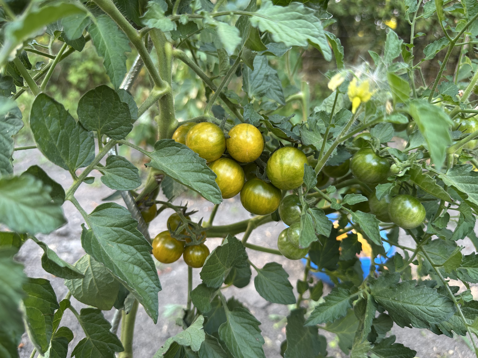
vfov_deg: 56.8
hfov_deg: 71.6
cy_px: 179
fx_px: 331
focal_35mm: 24
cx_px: 239
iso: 80
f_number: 1.78
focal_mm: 6.86
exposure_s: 1/121
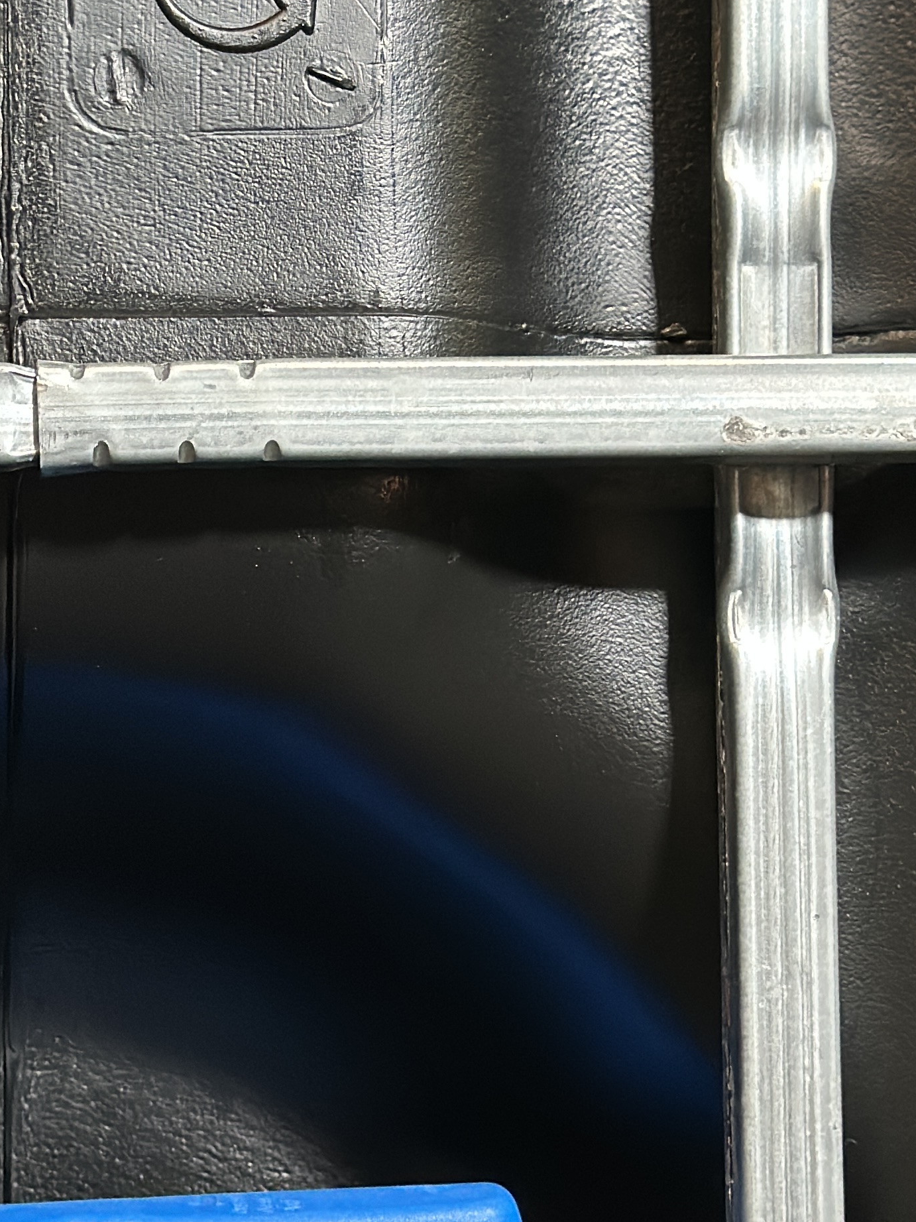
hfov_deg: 13.9
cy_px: 717
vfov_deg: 18.7
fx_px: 3705
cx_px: 29
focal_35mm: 105
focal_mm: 6.86
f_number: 1.78
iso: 400
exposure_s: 1/33
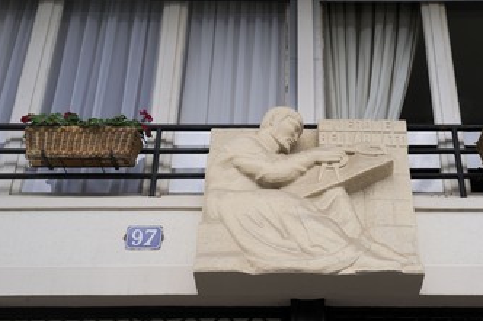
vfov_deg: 23.7
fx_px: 764
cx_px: 304
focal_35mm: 57
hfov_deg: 34.9
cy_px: 200
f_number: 9
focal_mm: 45
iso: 200
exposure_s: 1/160
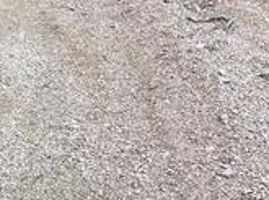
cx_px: -95
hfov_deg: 18.0
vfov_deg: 13.7
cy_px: -105
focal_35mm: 101
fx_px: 783
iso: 40
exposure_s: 1/122
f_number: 1.8
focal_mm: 4.25
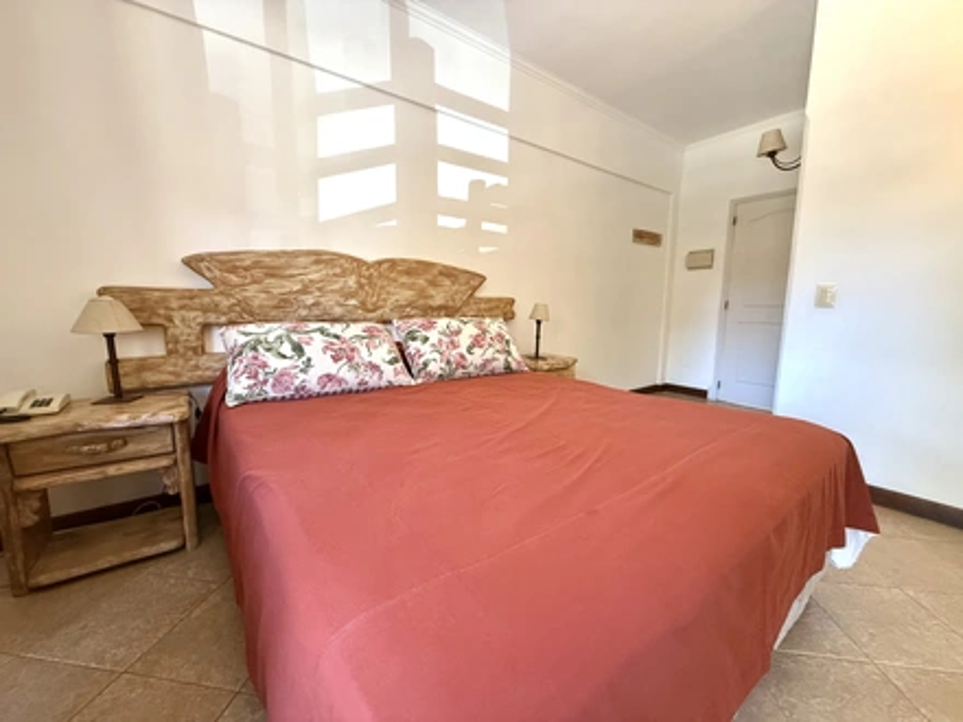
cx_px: 482
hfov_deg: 102.1
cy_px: 361
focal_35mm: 14
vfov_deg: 85.7
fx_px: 389
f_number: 2.2
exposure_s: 1/83
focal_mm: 2.22
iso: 400
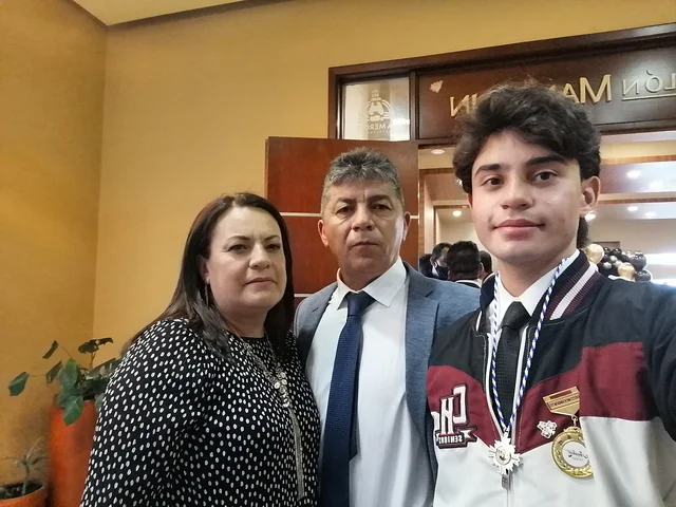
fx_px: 508
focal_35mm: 26
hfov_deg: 67.3
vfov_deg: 53.1
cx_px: 338
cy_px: 254
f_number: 2.2
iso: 160
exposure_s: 1/36
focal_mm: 3.03
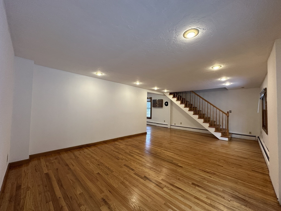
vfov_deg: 85.7
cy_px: 106
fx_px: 114
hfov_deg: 102.1
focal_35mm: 14
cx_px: 140
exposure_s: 1/120
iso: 200
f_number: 2.2
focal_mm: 2.22
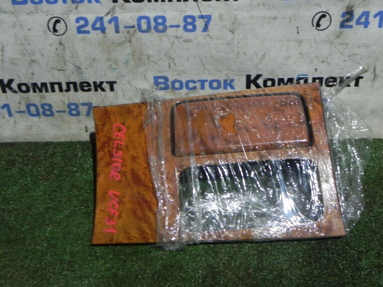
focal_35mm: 39
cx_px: 201
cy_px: 140
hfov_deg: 47.9
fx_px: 431
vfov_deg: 36.8
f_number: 3.2
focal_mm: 6.6
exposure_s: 1/10.6
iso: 400
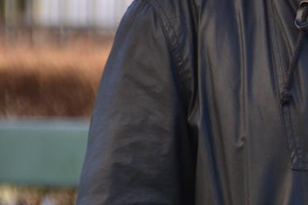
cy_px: -56
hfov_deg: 2.0
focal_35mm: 1019
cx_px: 396
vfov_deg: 1.3
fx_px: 8714
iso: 400
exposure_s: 1/200
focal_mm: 200
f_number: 6.3
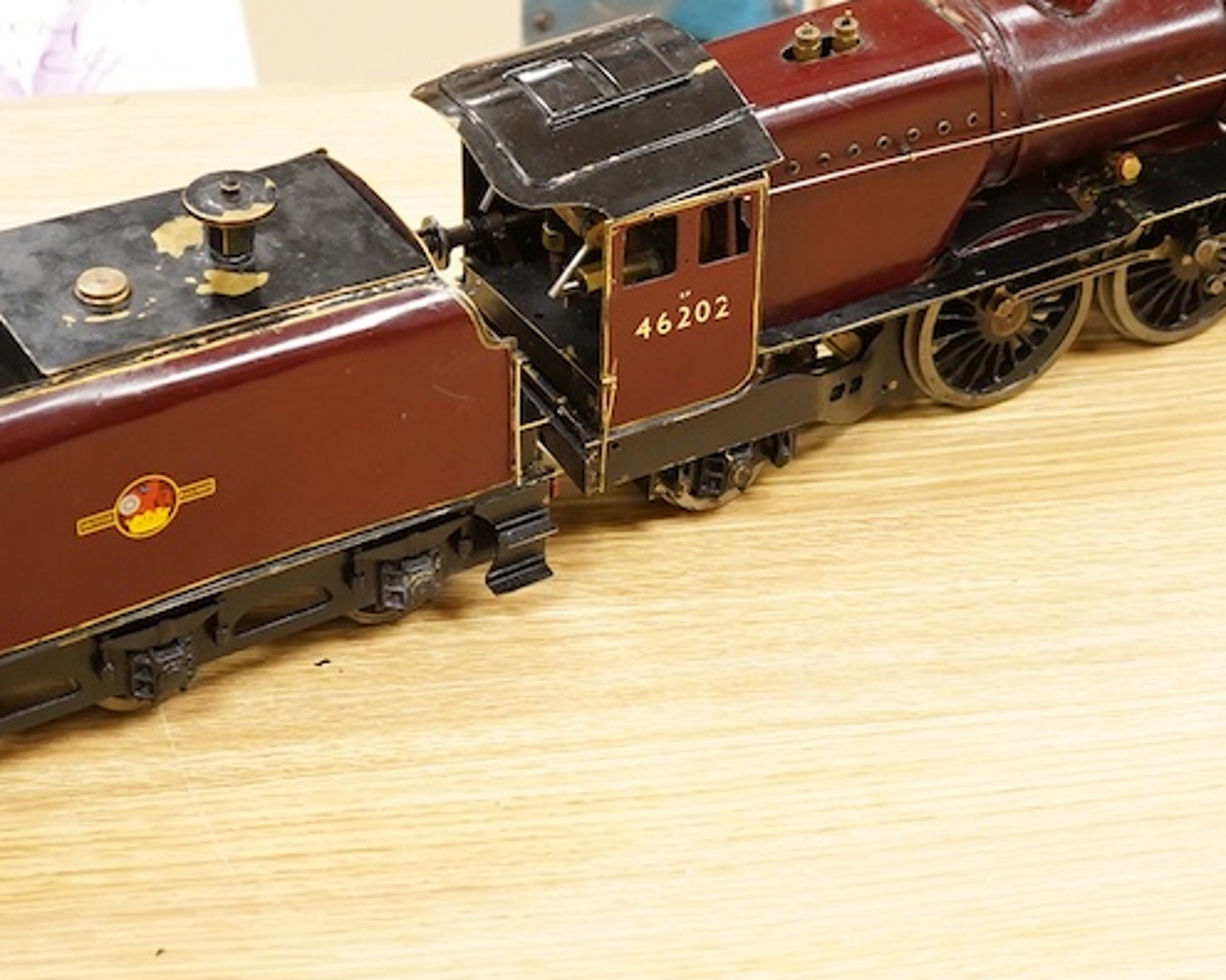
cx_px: 710
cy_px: 233
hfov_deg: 19.9
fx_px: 3483
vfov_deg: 15.9
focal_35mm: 96
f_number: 3.5
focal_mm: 30
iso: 2000
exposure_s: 1/125
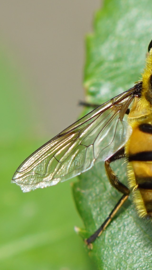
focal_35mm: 142
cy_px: 135
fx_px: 1017
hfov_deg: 8.5
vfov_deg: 15.1
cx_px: 143
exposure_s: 1/200
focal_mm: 60
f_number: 4.5
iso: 100
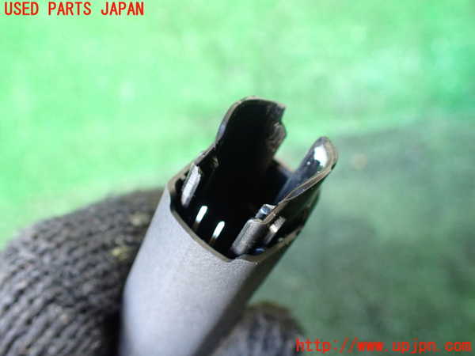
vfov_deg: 46.8
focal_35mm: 30
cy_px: 178
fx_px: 412
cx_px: 238
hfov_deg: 60.0
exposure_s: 1/50
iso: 800
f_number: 2.3
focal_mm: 5.4
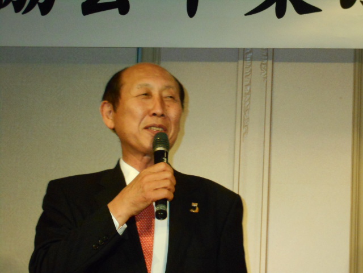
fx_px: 1363
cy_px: 136
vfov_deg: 11.4
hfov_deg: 15.2
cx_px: 182
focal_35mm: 130
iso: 900
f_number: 6.5
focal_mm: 23
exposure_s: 1/60
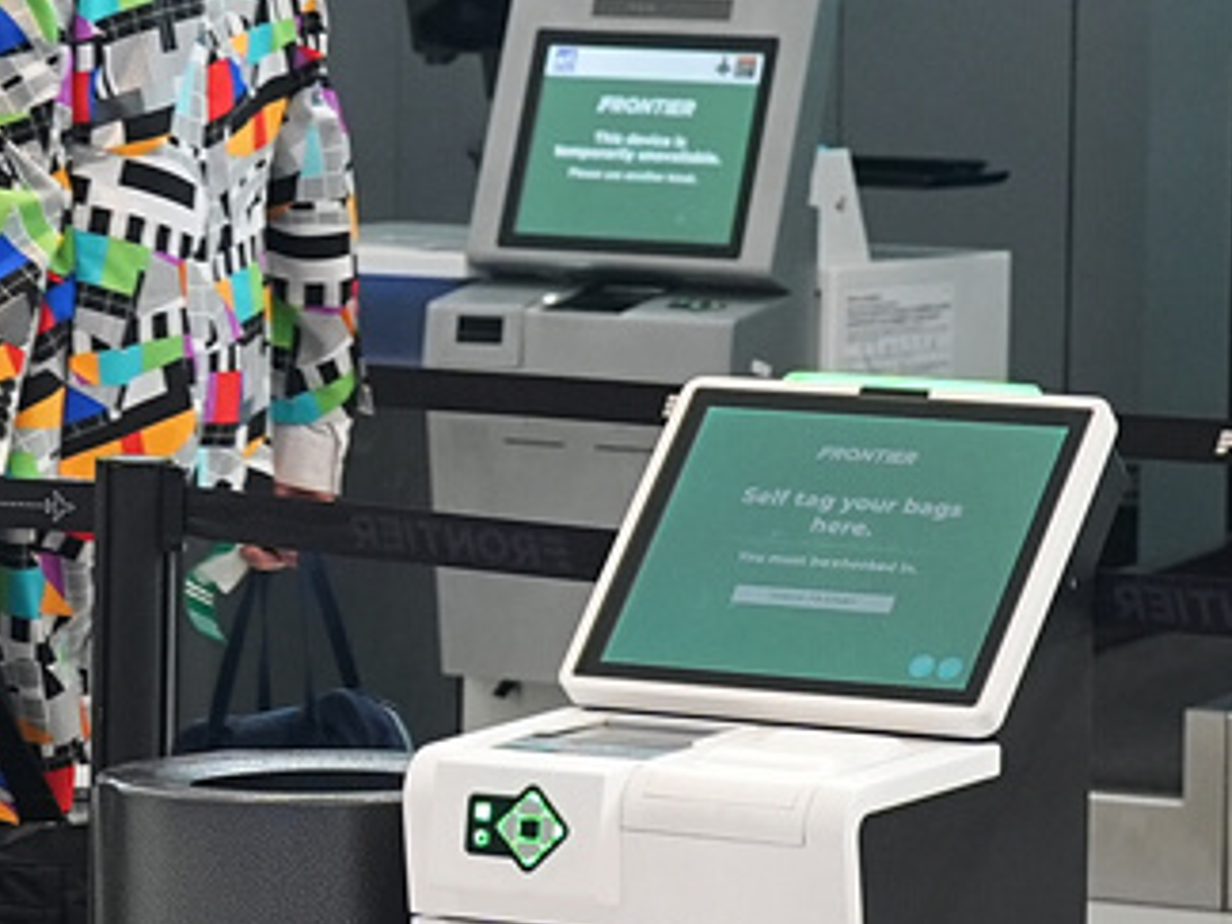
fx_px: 8115
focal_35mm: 228
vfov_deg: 6.5
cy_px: 298
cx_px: 42
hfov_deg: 8.6
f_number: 3.5
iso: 1600
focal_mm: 50
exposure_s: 1/250
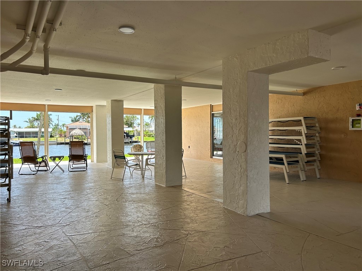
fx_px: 272
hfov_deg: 67.3
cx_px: 181
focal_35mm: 26
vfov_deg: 53.1
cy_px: 136
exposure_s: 1/748
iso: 50
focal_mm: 5.7
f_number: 1.5
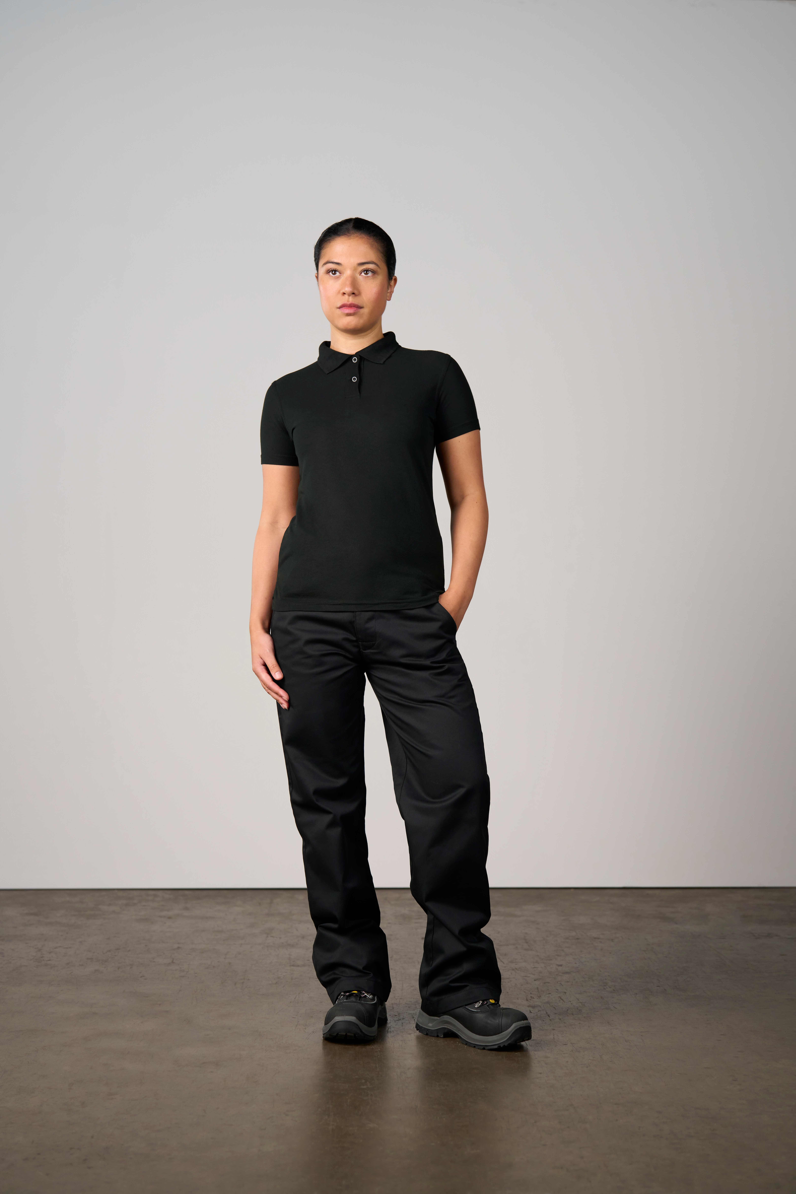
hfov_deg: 27.0
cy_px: 597
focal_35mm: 50
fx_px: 1658
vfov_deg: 39.6
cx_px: 398
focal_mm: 50
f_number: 3.5
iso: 500
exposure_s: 1/160
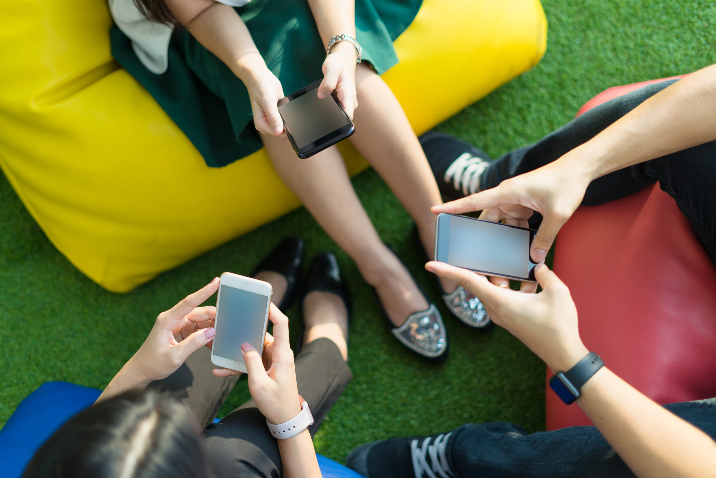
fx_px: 994
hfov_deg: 39.6
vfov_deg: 27.0
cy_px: 239
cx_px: 358
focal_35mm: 50
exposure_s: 1/400
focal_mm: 50
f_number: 1.8
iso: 100
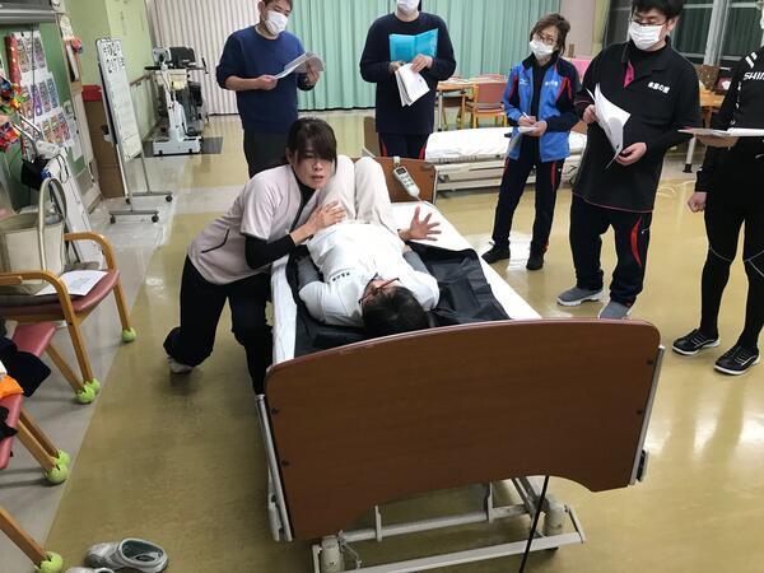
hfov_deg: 63.4
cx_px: 382
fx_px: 618
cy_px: 286
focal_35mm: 28
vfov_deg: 49.7
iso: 40
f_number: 1.8
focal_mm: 3.99
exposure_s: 1/30
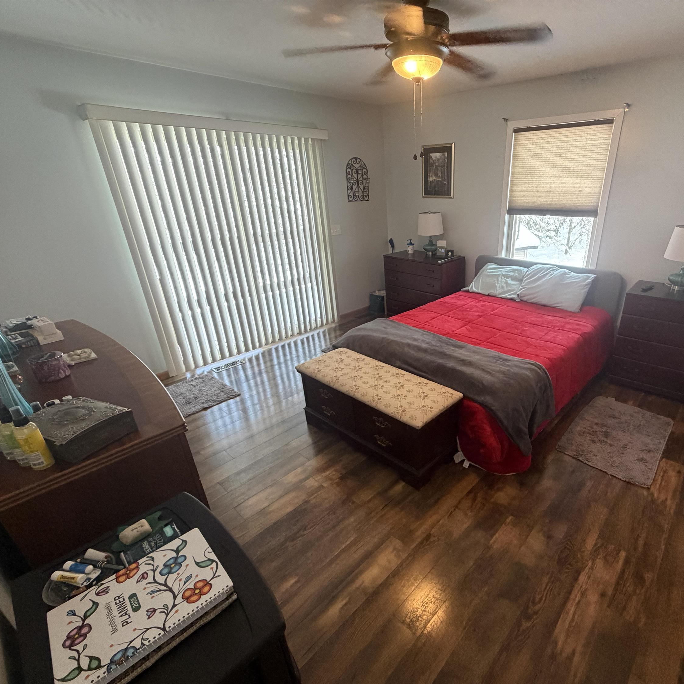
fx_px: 380
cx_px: 425
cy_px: 352
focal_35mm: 17
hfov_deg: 82.5
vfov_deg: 83.9
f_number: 2.2
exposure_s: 1/60
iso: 400
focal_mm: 2.22
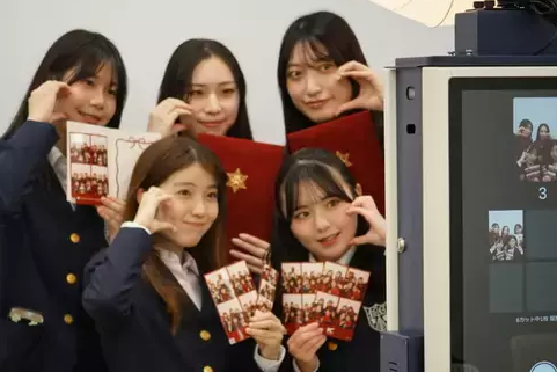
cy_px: 214
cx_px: 234
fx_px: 2027
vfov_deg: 10.5
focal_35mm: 131
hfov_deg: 15.6
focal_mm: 70
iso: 1600
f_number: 4.5
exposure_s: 1/160
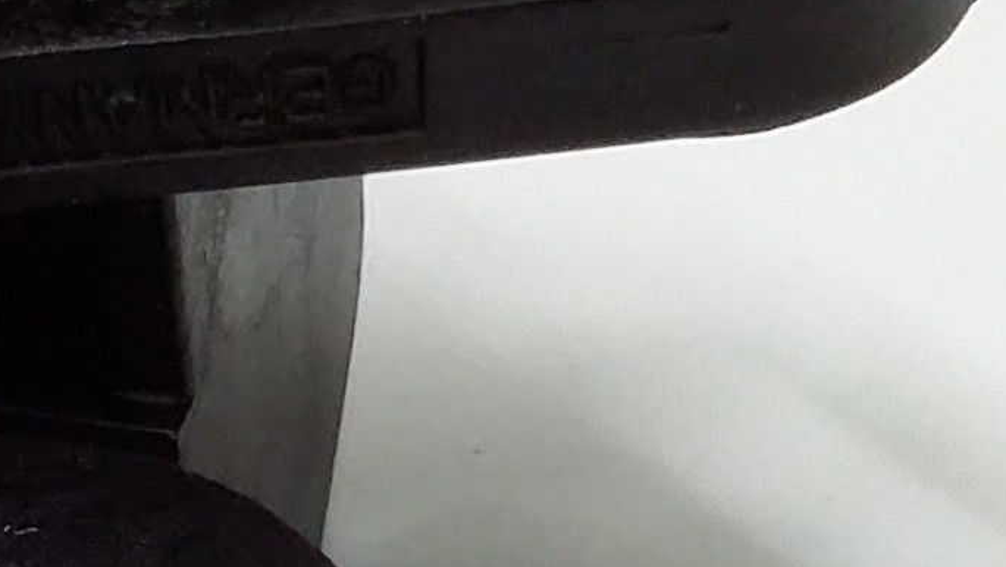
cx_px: -66
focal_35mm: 166
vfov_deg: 7.3
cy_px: 419
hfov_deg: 12.7
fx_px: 4430
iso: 200
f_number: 2.4
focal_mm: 3.4
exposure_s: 1/15
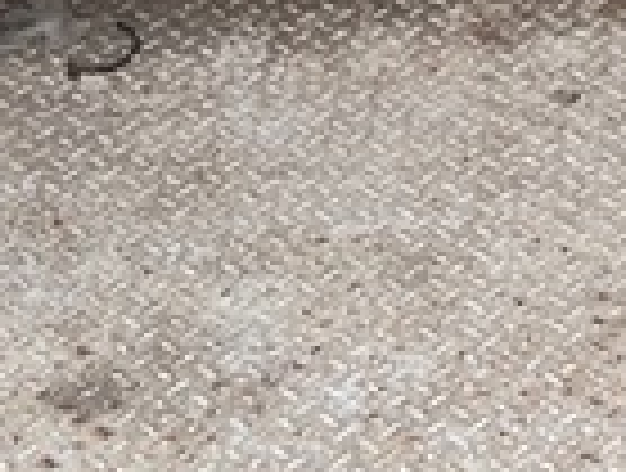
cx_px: 1045
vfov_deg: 6.7
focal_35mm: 191
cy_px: -1151
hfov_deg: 9.9
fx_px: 3463
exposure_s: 1/301
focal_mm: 5.1
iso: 50
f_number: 1.6
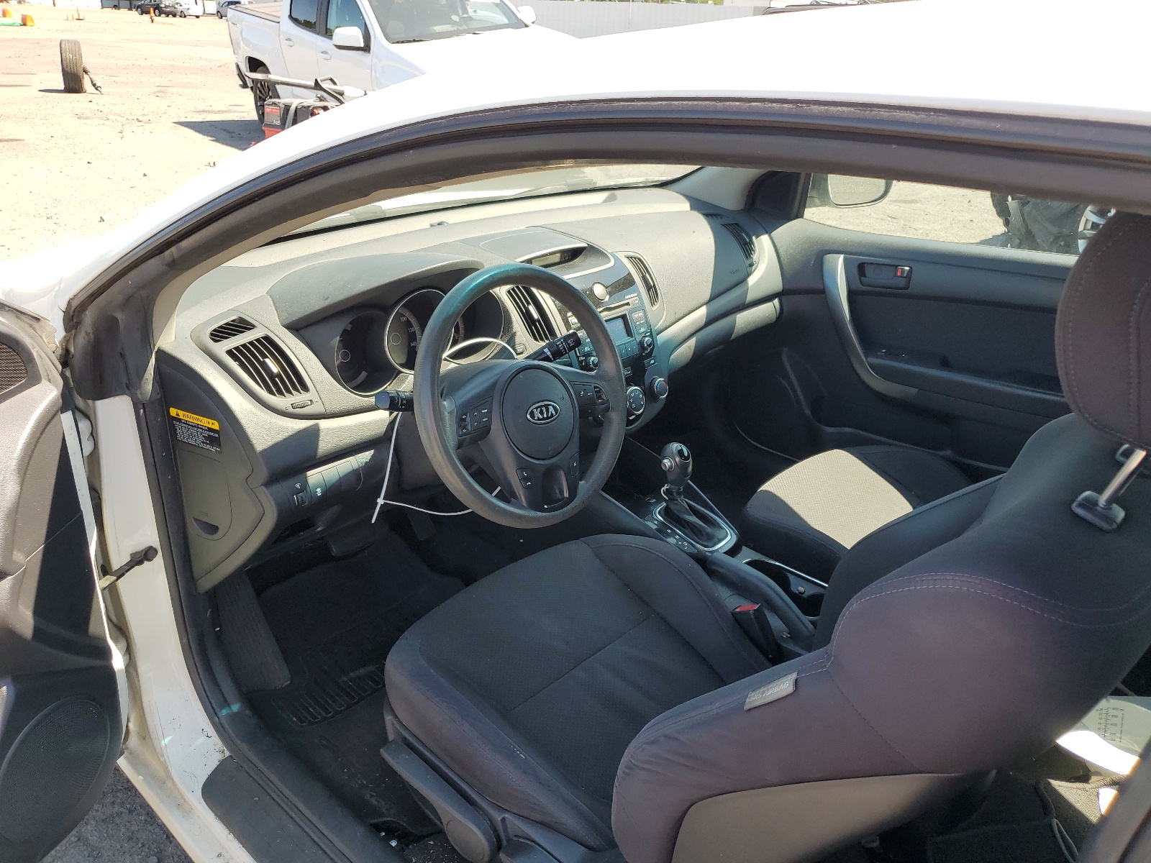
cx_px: 576
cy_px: 432
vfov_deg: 53.1
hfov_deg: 67.3
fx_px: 865
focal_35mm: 26
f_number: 1.5
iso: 50
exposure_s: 1/556
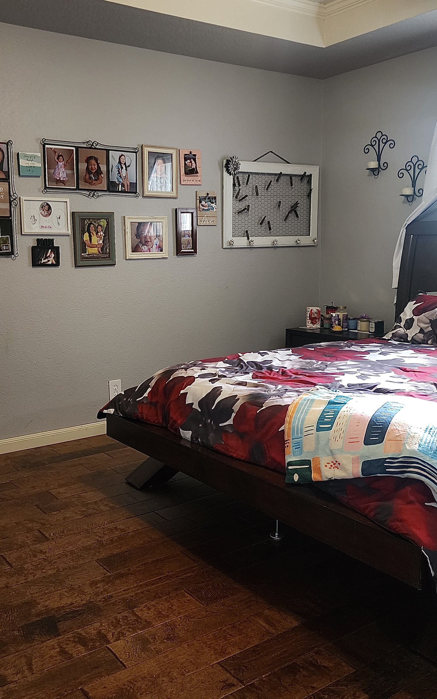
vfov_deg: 58.1
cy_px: 348
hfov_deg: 38.2
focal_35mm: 33
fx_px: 629
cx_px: 184
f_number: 1.8
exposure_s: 1/60
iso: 640
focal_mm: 6.4
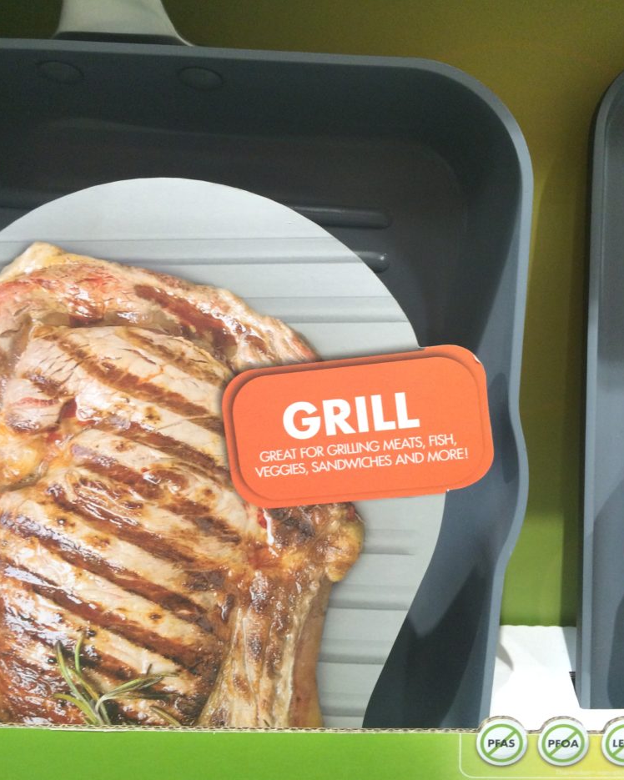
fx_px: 716
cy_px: 360
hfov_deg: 47.1
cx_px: 315
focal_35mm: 31
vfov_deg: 57.1
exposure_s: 1/30
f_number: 2.2
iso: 200
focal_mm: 4.15
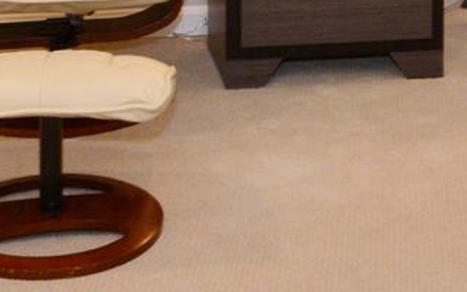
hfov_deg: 20.2
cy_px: -359
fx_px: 1312
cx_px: 268
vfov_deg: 11.1
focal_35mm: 103
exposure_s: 1/50
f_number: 7.1
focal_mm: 16
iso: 1600
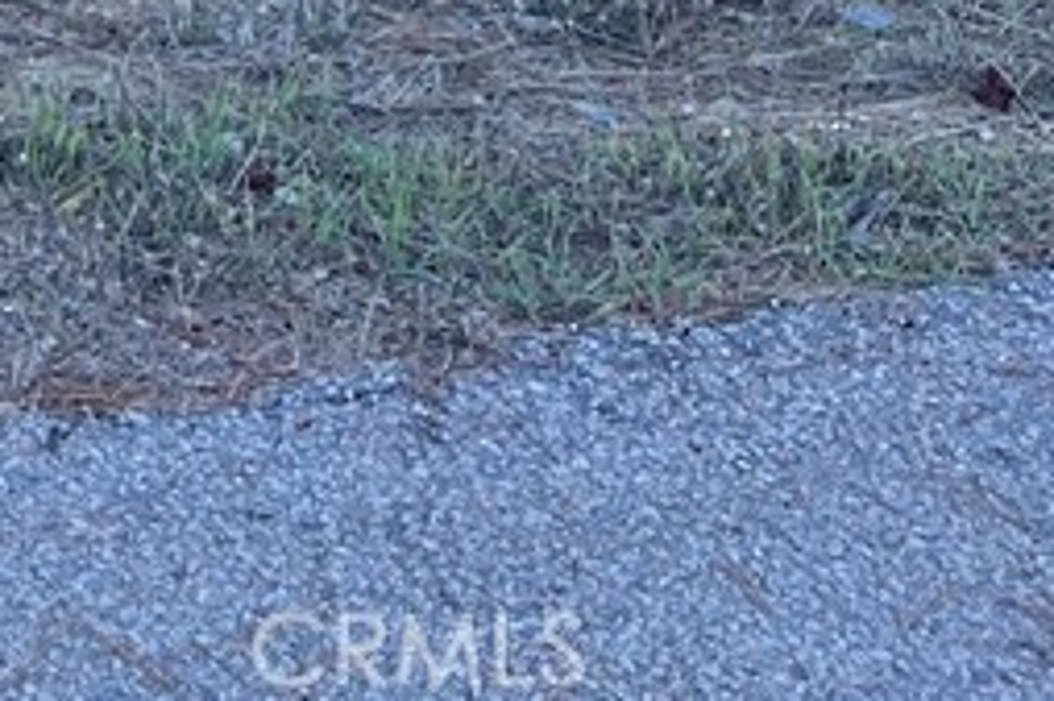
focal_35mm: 109
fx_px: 3189
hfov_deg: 15.5
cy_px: -884
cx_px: -967
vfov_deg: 10.9
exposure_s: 1/602
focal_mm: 5.1
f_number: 1.6
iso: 50
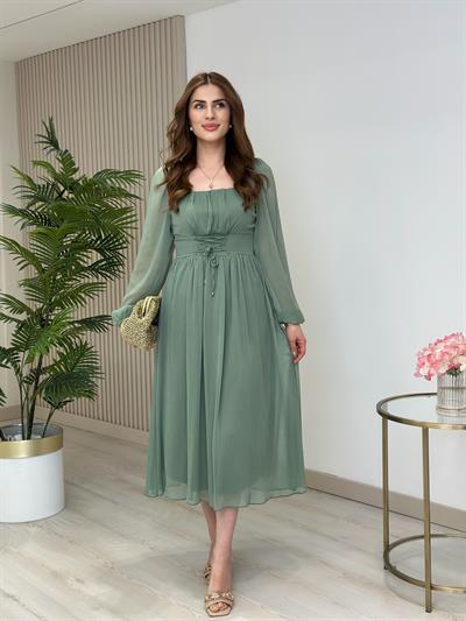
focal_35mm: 48
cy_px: 310
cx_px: 233
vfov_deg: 39.6
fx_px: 861
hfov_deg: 30.3
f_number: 1.78
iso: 80
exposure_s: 1/248
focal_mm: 6.86
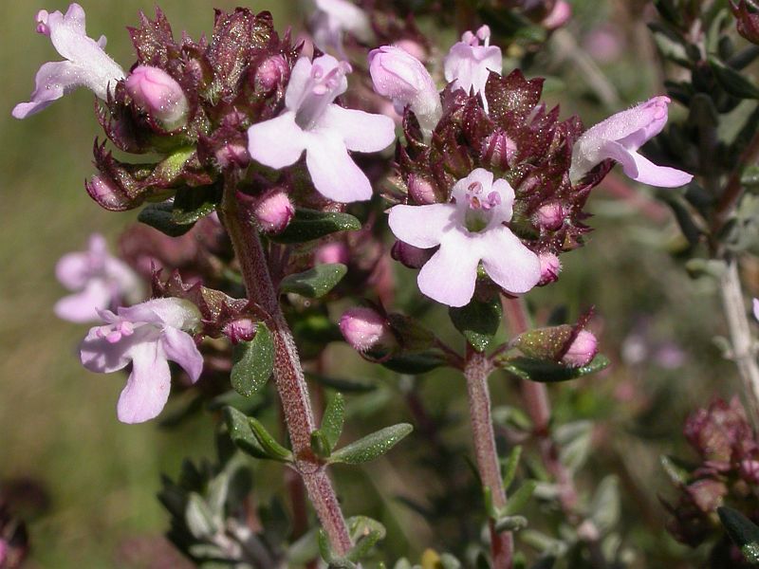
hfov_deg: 20.0
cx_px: 380
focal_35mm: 98
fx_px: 2149
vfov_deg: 15.1
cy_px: 284
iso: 100
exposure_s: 1/250
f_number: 10
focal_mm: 20.4
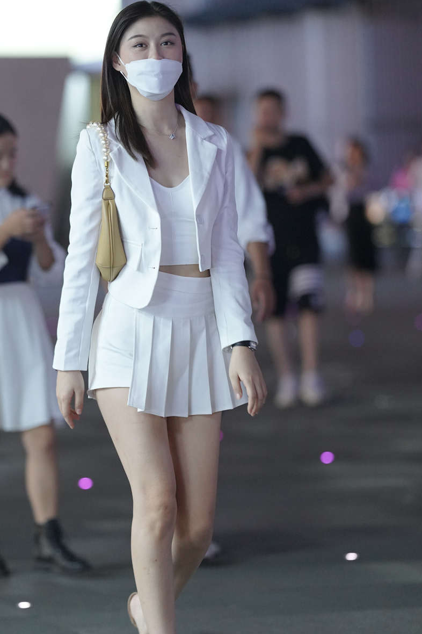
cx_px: 172
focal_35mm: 206
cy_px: 345
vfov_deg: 10.0
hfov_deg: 6.7
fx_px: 3624
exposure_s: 1/250
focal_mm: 135
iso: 2500
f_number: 2
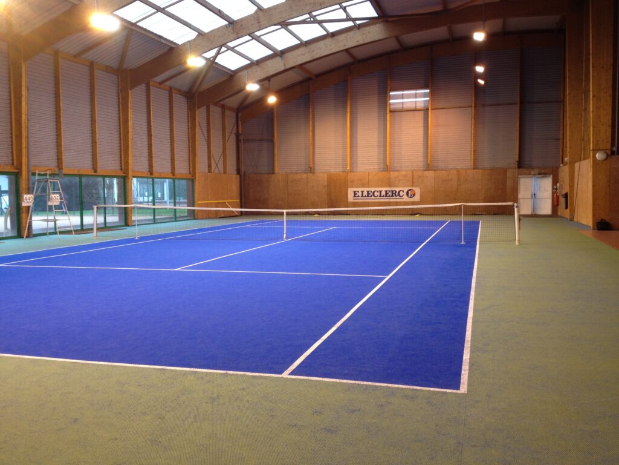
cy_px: 232
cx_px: 310
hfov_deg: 52.6
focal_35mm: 35
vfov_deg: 40.7
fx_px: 626
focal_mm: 4.28
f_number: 2.4
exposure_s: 1/20
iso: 64
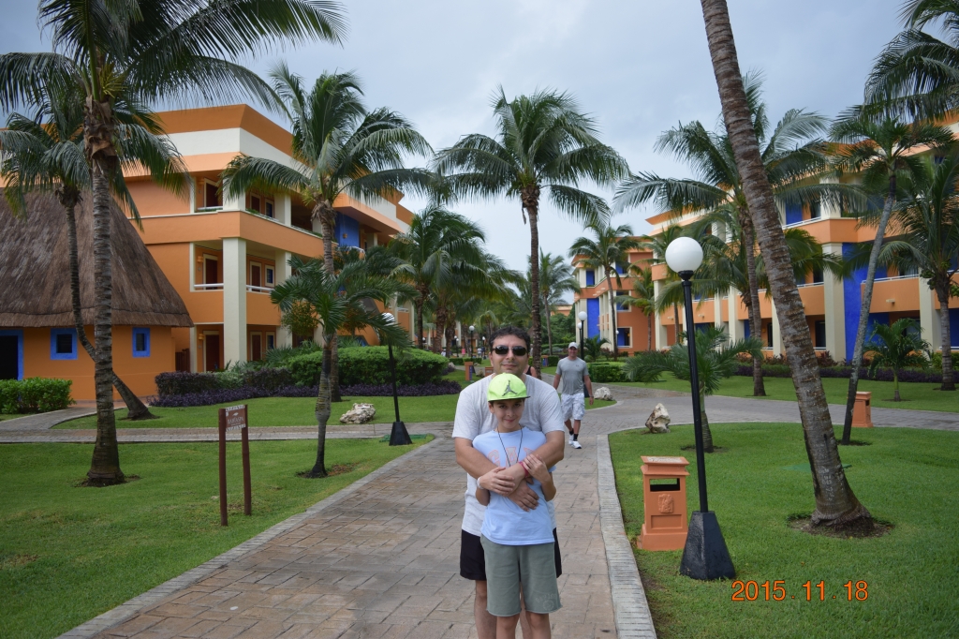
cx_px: 480
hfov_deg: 67.4
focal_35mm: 27
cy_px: 320
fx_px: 719
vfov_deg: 47.9
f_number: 3.5
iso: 200
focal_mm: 18
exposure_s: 1/1250
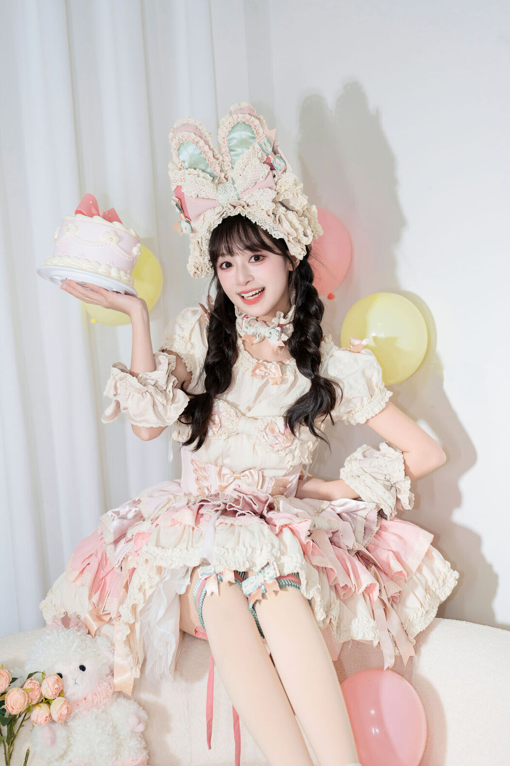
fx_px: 1679
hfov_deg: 17.3
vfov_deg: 25.7
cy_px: 383
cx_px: 255
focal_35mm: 79
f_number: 3.2
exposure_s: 1/200
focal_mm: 79
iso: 800
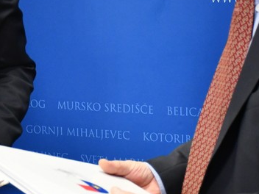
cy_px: 24
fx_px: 1250
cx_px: 50
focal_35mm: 167
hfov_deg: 11.8
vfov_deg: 8.9
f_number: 4.2
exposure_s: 1/125
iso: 1800
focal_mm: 34
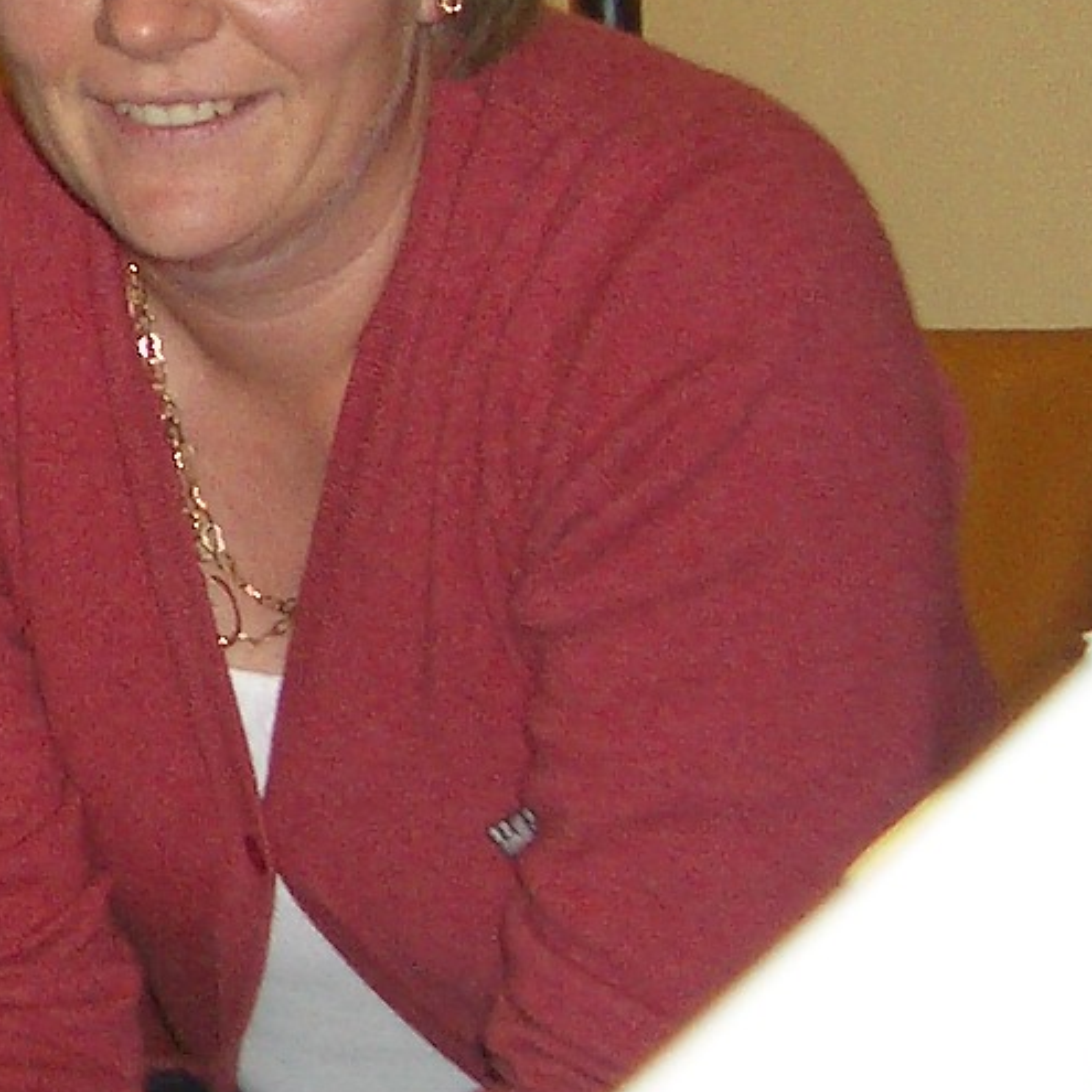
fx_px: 5139
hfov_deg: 10.9
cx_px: -1176
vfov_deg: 12.0
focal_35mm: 144
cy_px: 7
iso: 100
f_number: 2.6
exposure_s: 1/60
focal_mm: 5.8
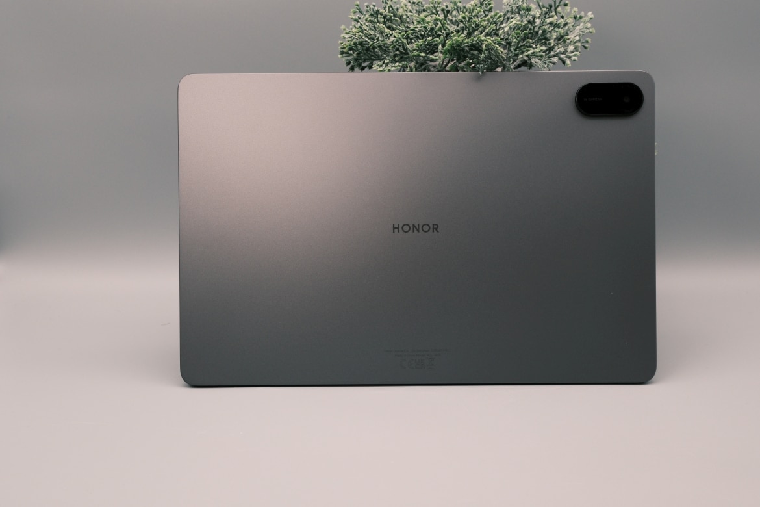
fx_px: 887
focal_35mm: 42
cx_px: 380
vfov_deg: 31.9
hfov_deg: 46.4
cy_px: 254
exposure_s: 1/100
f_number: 8
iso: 500
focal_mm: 27.9
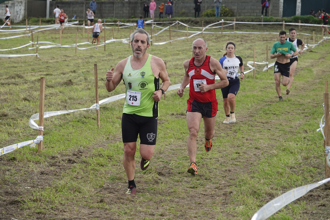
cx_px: 165
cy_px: 110
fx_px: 1833
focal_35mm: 200
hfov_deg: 10.3
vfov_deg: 6.9
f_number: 4
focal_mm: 73.24
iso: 400
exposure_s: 1/640
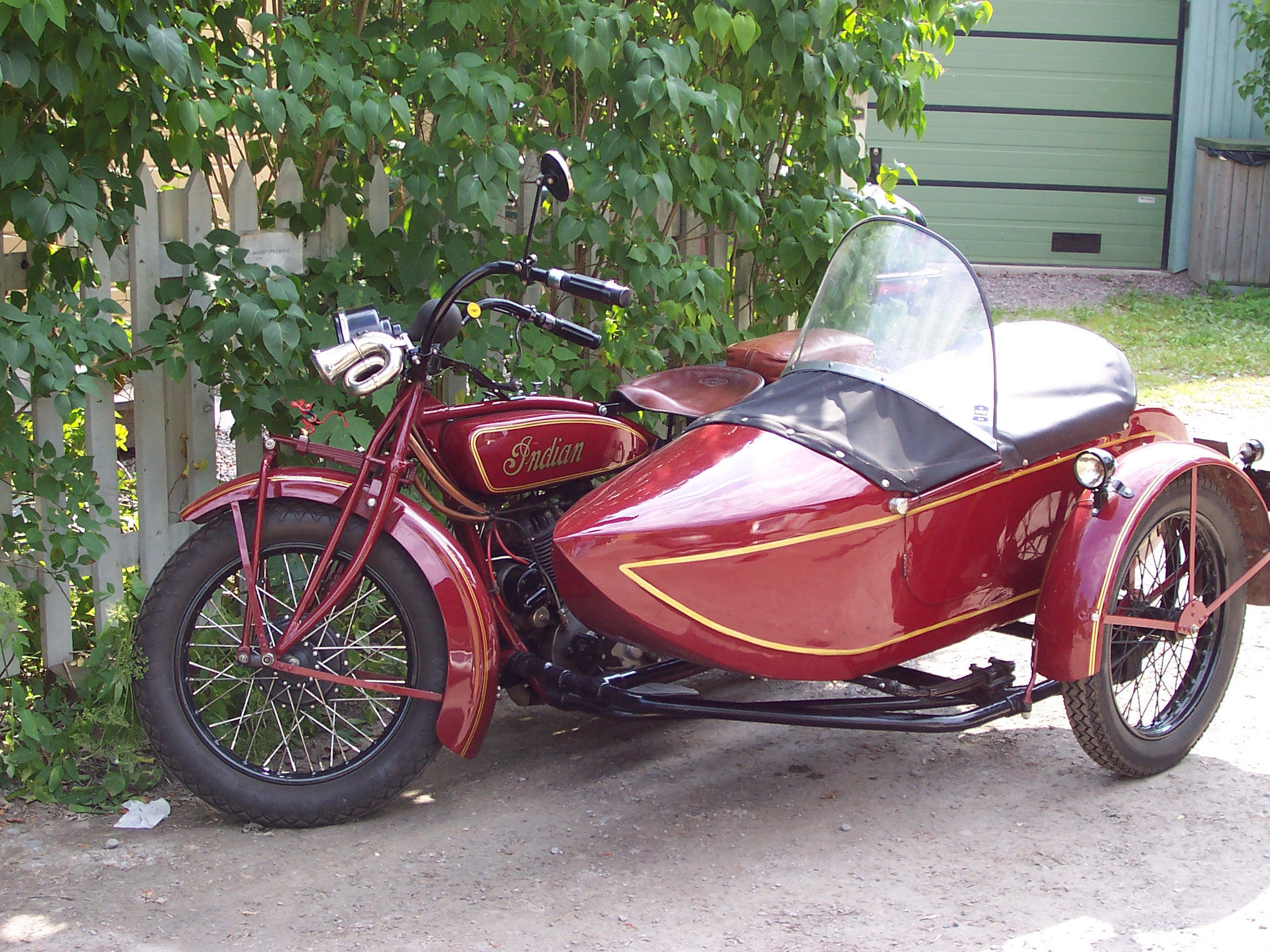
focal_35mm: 57
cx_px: 635
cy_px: 476
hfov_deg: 33.8
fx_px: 2091
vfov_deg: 25.7
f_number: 3.4
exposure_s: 1/180
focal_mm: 8.6
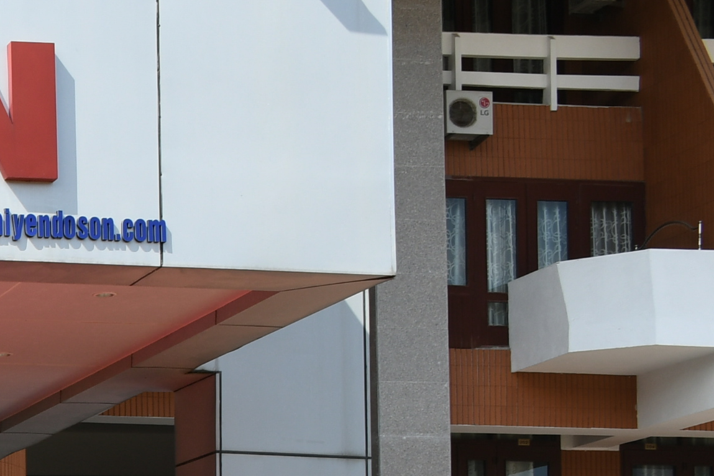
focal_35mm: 109
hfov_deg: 16.0
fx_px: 2162
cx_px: -549
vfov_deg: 12.1
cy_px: 680
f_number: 10
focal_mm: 20
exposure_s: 1/200
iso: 125
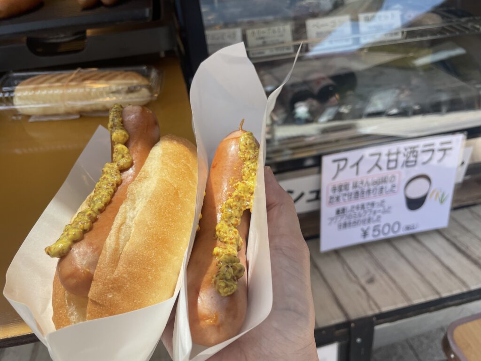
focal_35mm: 26
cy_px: 180
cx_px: 240
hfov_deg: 67.3
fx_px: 361
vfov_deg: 53.1
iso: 32
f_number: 1.6
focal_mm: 4.2
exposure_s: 1/932
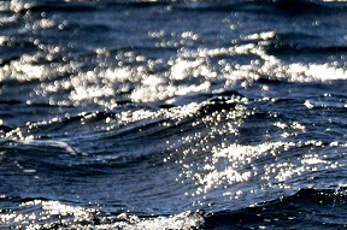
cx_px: 574
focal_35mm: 1091
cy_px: 111
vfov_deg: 1.3
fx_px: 10498
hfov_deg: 1.9
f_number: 5.3
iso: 1250
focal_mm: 210
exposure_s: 1/8000
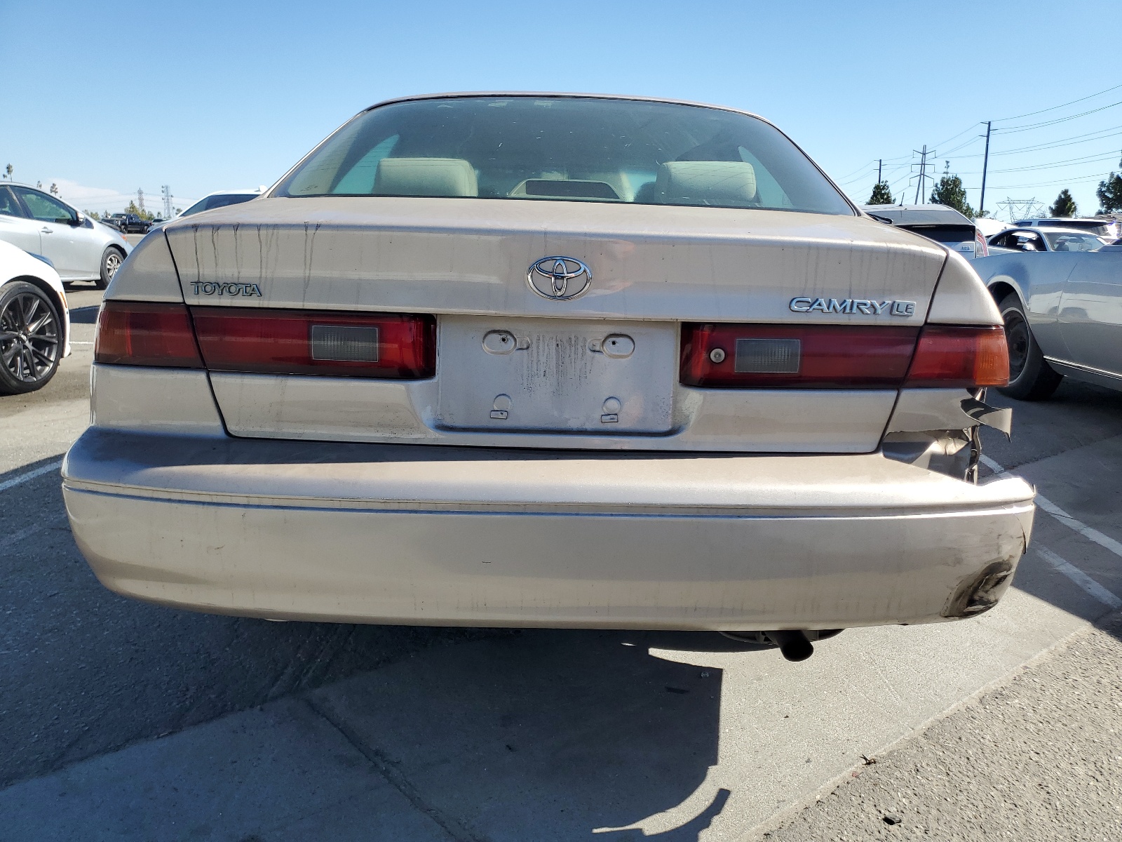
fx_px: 843
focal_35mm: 26
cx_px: 561
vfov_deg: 53.1
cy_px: 421
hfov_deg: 67.3
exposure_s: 1/2500
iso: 50
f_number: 1.5
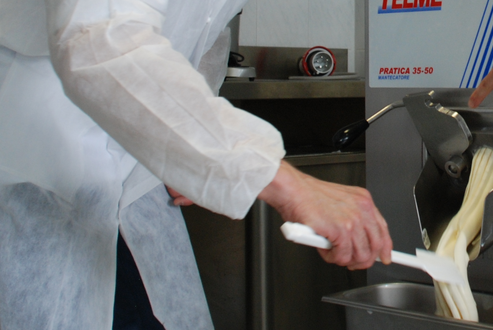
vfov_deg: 17.5
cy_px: 35
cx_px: 489
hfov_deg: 25.1
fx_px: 1056
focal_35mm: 77
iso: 320
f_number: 3.5
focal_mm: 18
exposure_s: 1/80
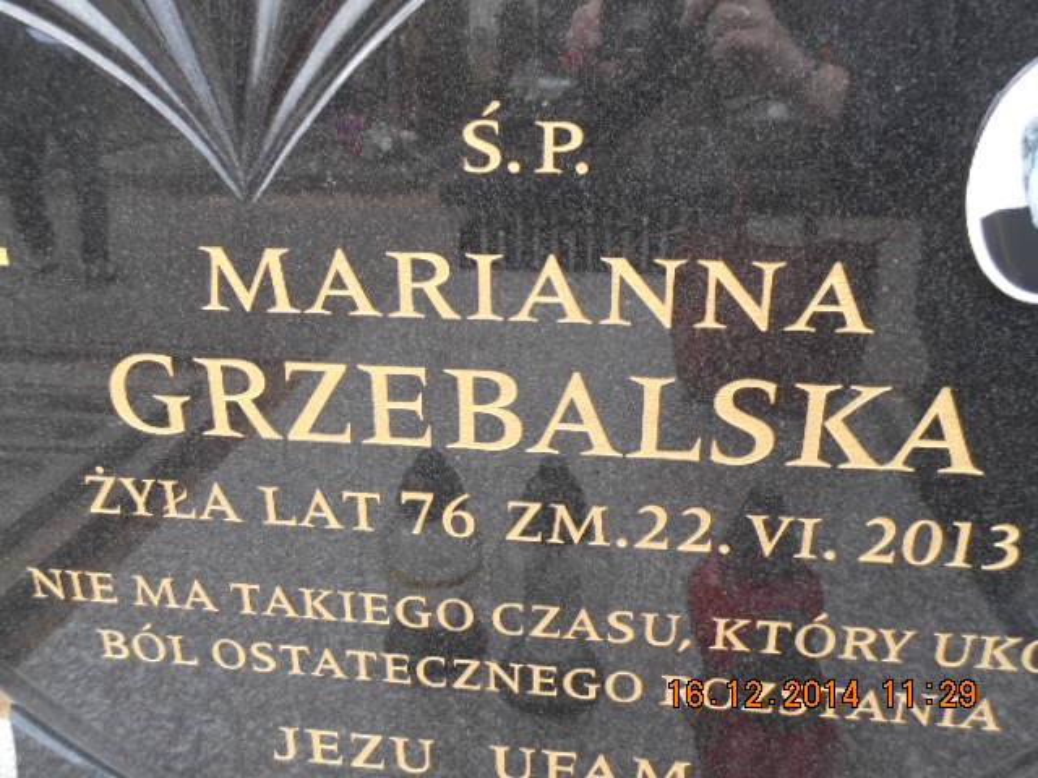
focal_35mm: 30
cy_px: 389
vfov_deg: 46.8
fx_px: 900
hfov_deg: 60.0
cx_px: 519
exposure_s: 1/30
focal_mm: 5.4
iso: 110
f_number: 3.7
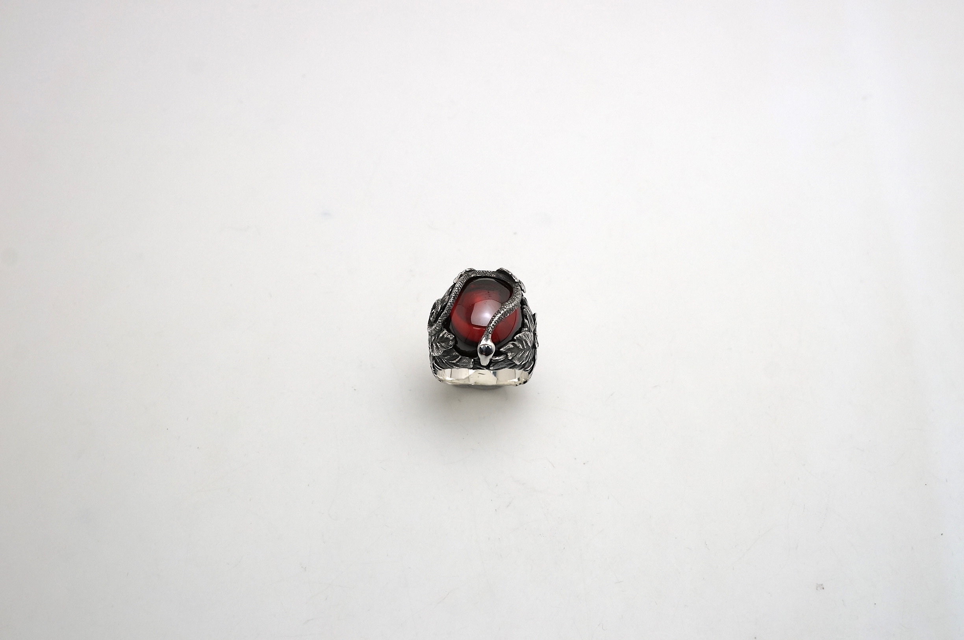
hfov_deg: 43.7
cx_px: 482
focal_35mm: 45
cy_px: 320
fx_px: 1203
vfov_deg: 29.8
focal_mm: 30
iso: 400
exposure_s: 1/160
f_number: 8
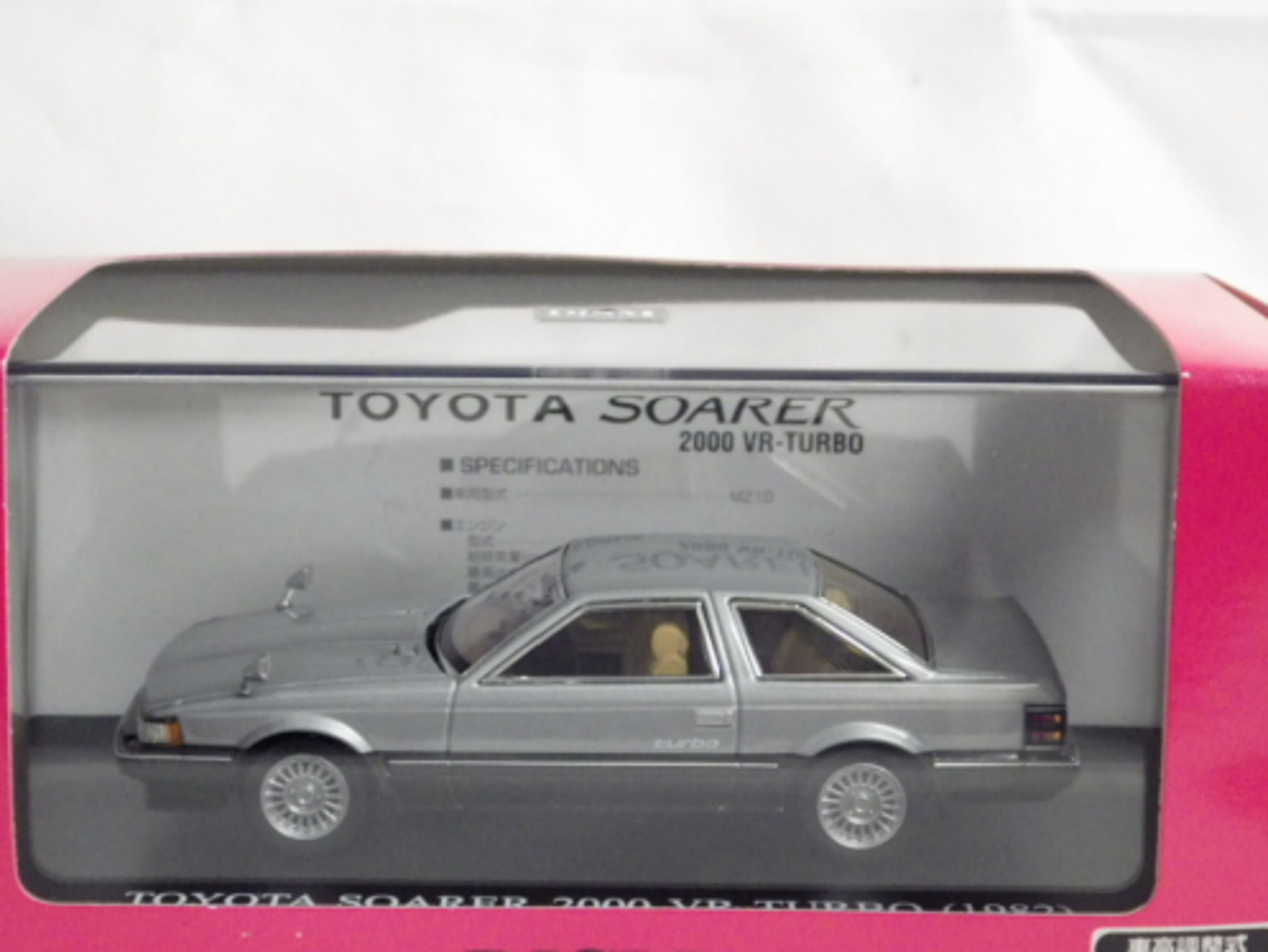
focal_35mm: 76
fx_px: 2785
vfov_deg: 19.4
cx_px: 538
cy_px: 590
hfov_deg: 25.6
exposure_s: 1/50
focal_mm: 10.7
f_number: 4
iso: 800
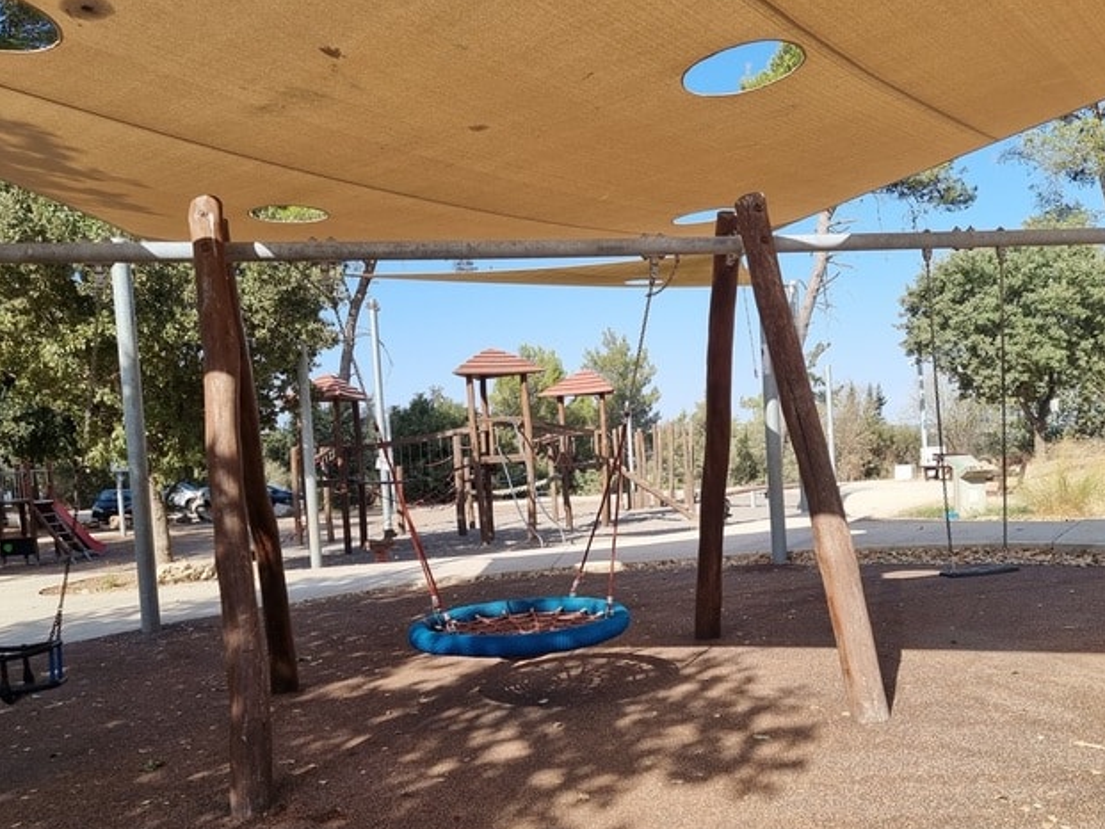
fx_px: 926
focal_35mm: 29
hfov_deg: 61.6
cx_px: 550
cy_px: 467
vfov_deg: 48.1
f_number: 1.8
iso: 50
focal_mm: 6.7
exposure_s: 1/587
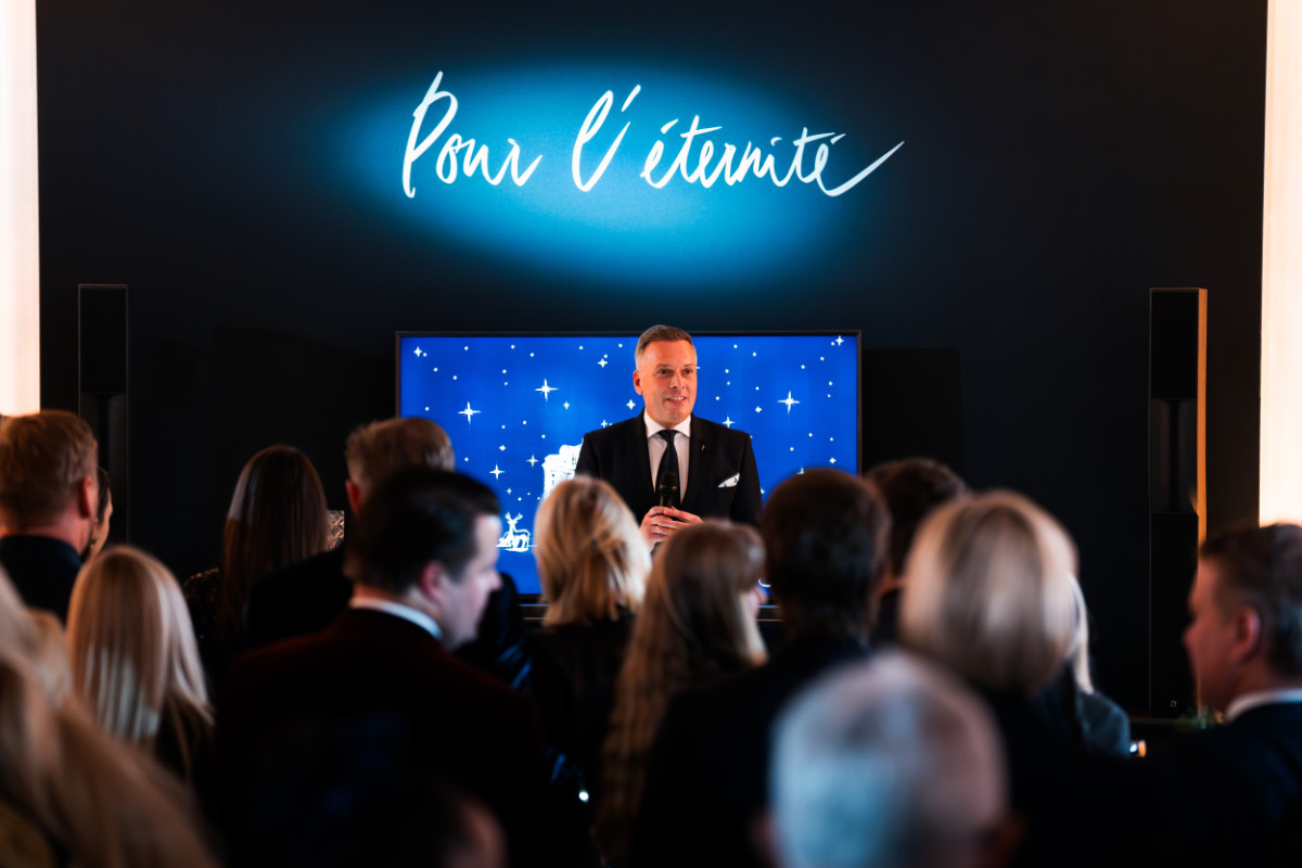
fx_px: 3761
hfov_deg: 19.6
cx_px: 651
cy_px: 434
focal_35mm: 104
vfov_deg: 13.2
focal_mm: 104
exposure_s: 1/100
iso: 6400
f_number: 2.8
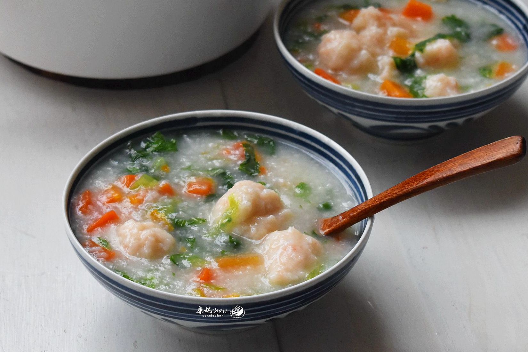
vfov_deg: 16.6
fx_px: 1210
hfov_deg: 24.6
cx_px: 264
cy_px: 176
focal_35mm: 82
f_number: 5.6
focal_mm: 55
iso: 1000
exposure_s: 1/100
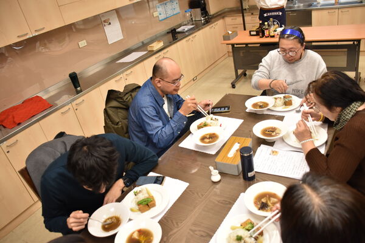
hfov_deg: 67.4
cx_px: 182
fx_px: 274
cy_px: 122
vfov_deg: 47.9
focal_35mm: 27
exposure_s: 1/125
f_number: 4
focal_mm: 18
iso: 1000
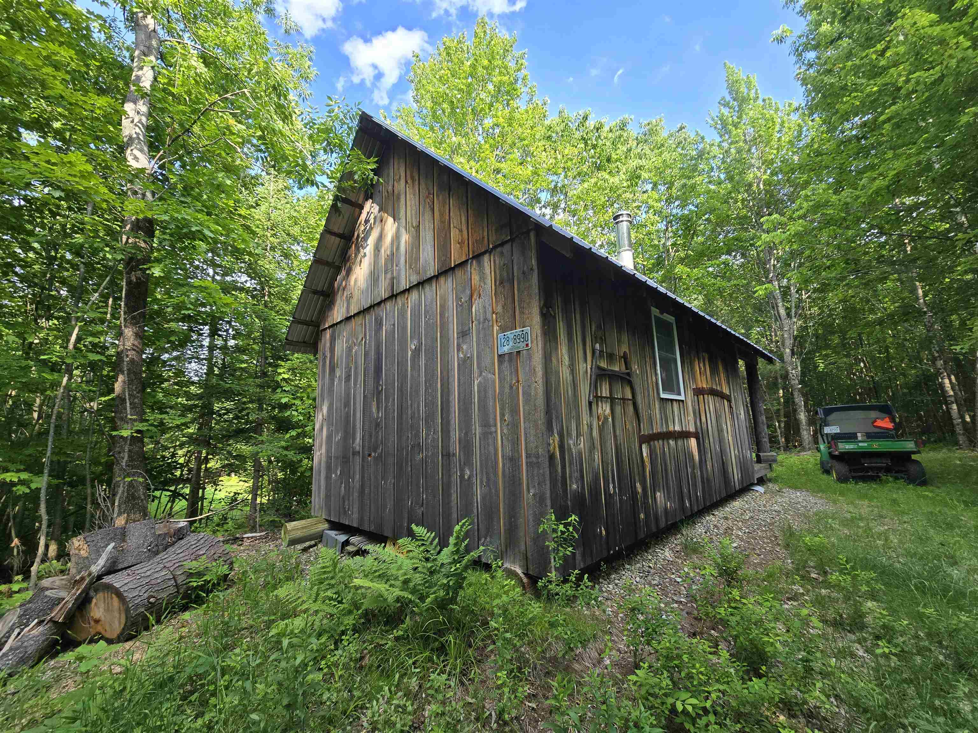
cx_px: 489
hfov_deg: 106.2
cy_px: 366
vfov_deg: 89.9
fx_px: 367
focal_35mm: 13
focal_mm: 2.2
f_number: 2.2
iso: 50
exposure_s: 1/334
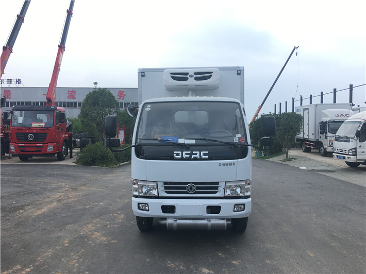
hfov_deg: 61.7
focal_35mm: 29
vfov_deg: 48.2
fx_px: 307
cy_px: 137
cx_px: 183
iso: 25
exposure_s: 1/260
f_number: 2.2
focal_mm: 4.15
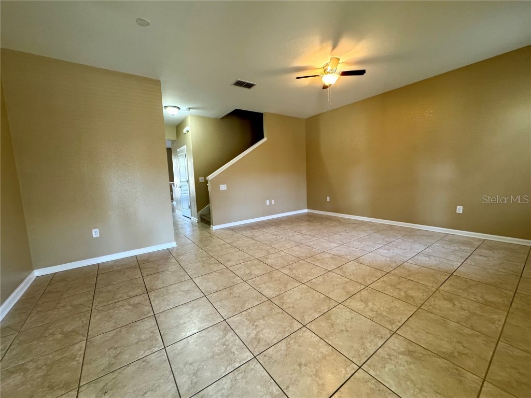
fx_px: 215
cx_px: 266
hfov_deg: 102.1
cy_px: 199
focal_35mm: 14
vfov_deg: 85.7
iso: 320
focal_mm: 2.22
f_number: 2.2
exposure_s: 1/60
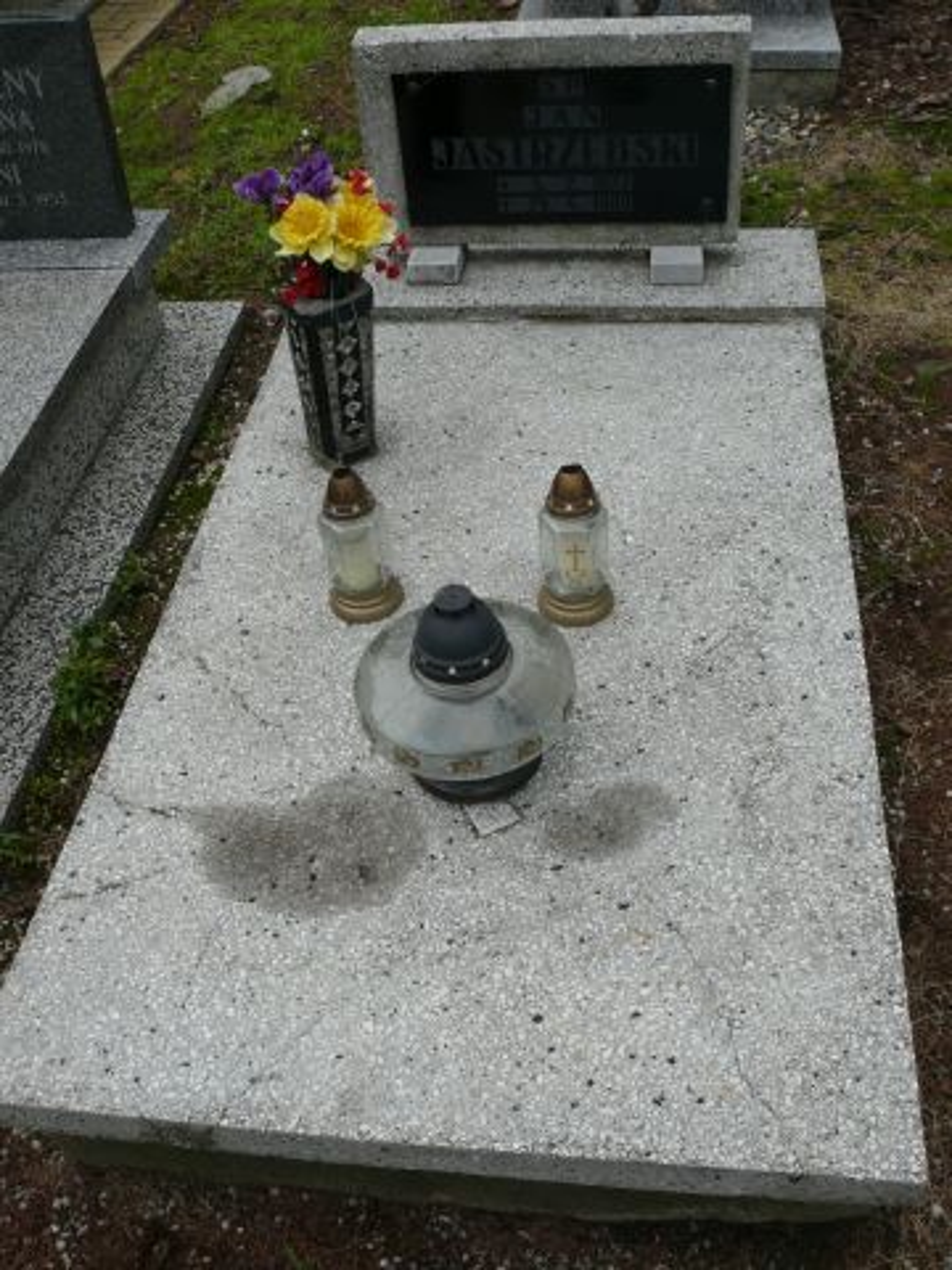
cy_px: 635
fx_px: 1283
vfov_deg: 52.6
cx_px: 476
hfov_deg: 40.7
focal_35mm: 35
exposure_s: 1/200
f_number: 4.5
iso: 100
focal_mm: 7.4
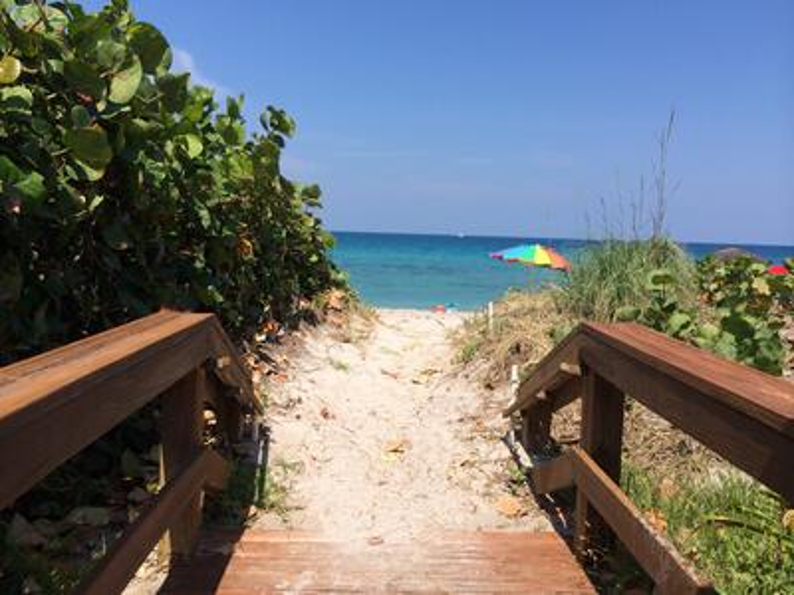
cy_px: 298
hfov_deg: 60.0
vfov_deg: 46.8
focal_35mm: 30
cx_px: 397
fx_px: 688
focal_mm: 4.12
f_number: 2.2
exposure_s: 1/2933
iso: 40
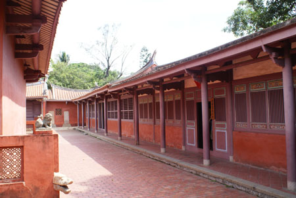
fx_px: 247
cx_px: 148
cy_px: 99
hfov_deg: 61.9
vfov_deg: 43.7
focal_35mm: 30
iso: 100
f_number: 8
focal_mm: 20
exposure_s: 1/60
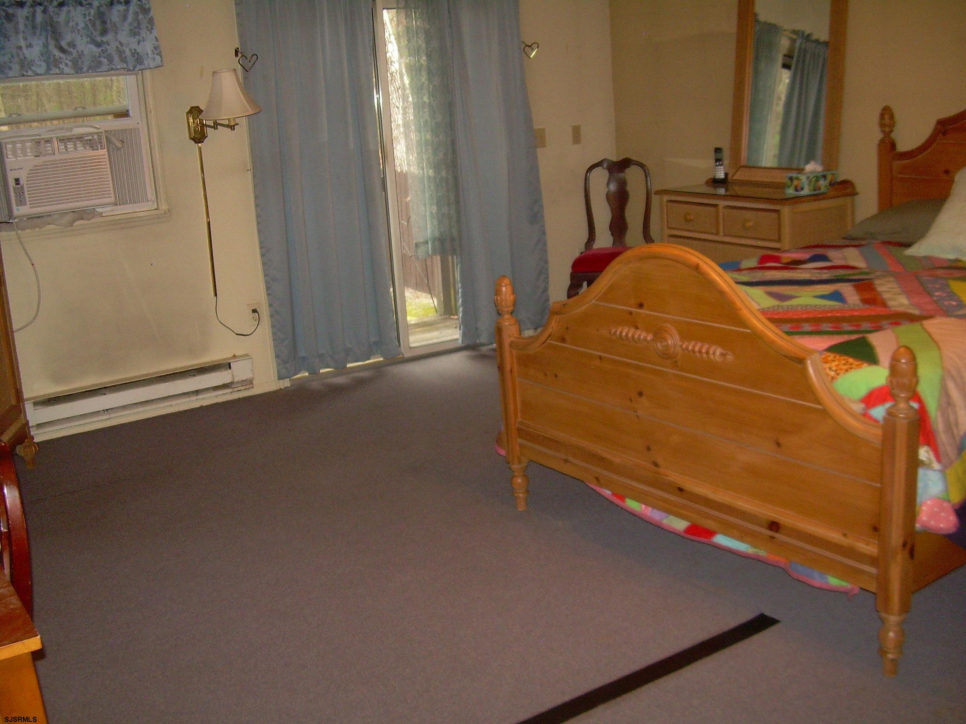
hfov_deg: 49.0
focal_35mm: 38
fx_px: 1060
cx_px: 483
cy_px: 362
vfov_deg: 37.7
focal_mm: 6.3
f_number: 2.8
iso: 200
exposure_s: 1/60
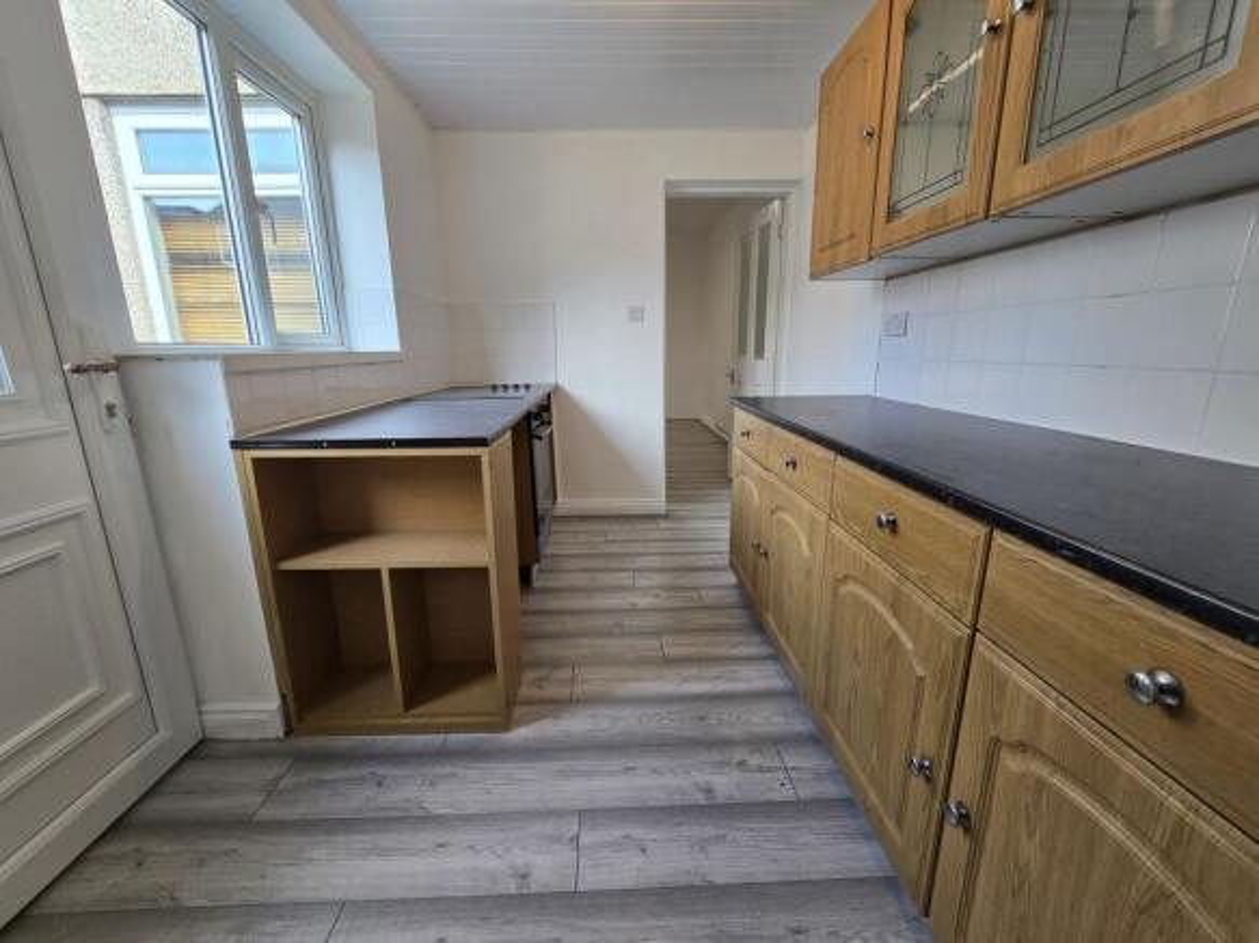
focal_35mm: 13
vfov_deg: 89.9
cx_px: 630
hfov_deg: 106.2
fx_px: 473
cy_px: 472
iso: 50
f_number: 2.2
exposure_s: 1/50
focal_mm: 2.2
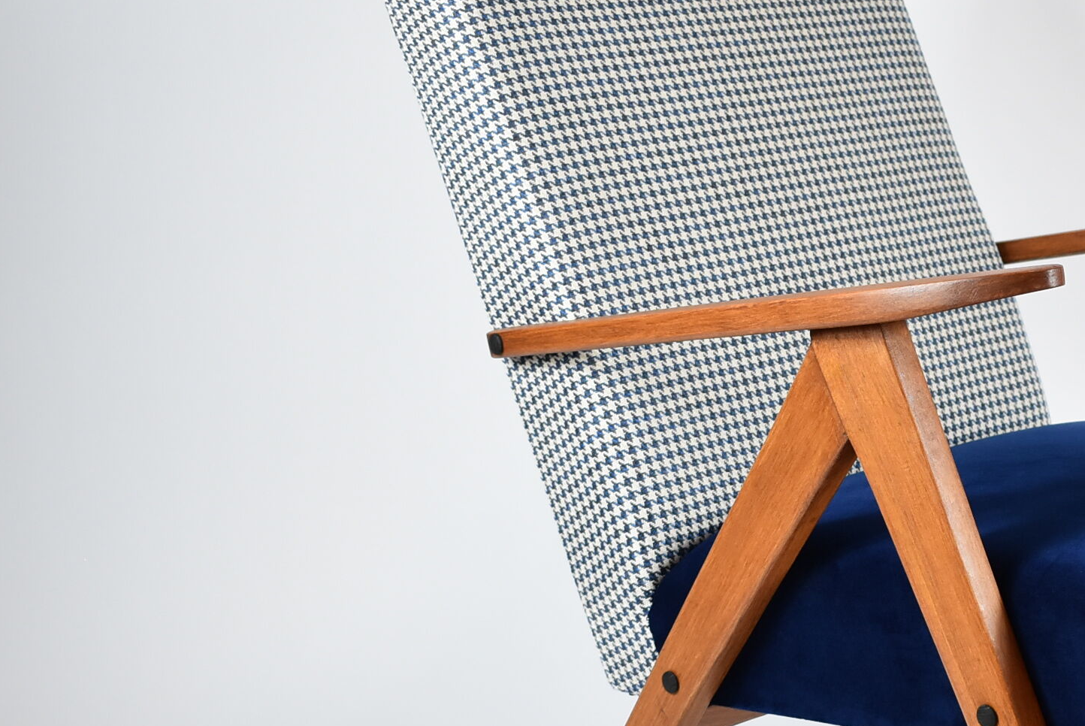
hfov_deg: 22.8
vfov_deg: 15.7
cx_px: 972
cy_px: 484
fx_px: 2625
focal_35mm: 87
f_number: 4.5
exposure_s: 1/125
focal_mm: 28
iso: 800
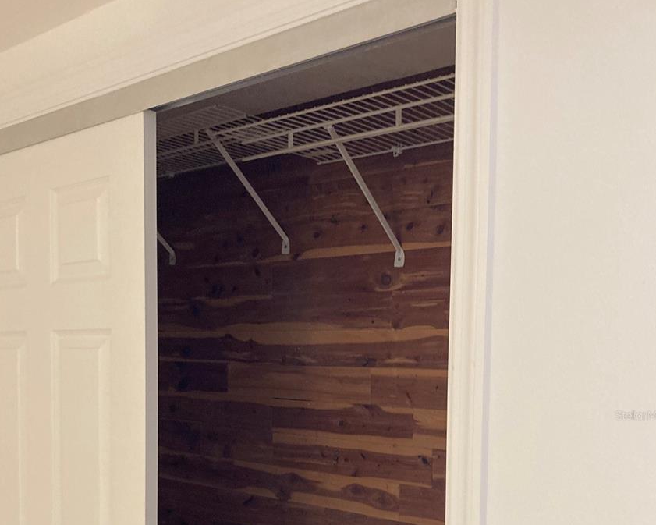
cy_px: 415
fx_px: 757
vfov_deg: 37.0
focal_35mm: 39
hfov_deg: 46.8
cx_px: 320
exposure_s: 1/40
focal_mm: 3.99
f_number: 1.8
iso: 250
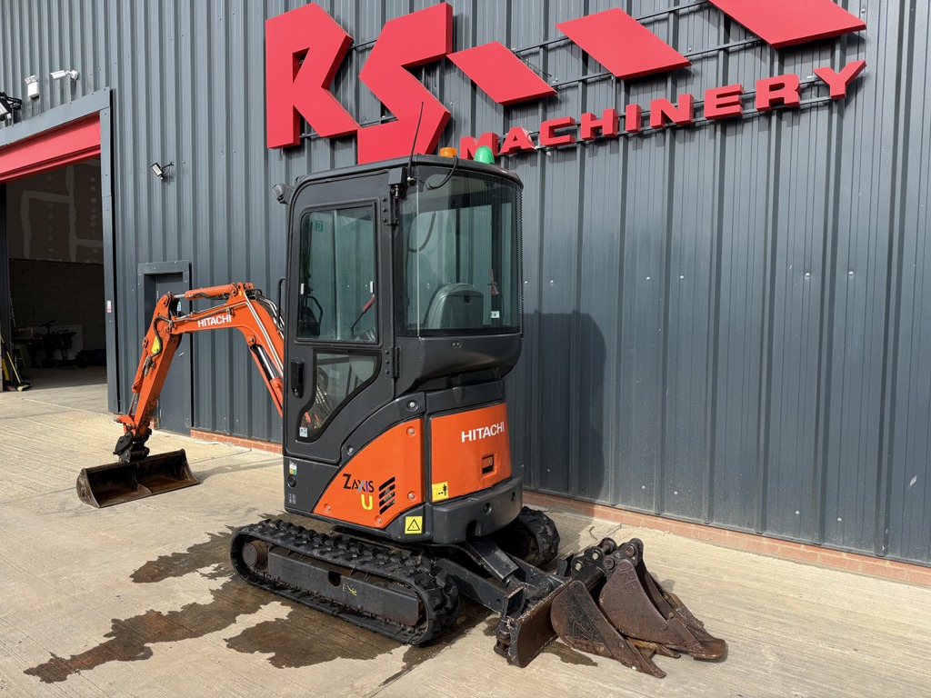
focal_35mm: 24
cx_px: 466
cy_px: 349
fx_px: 645
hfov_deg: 71.6
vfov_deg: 56.8
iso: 80
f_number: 1.78
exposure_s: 1/1618
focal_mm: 6.76
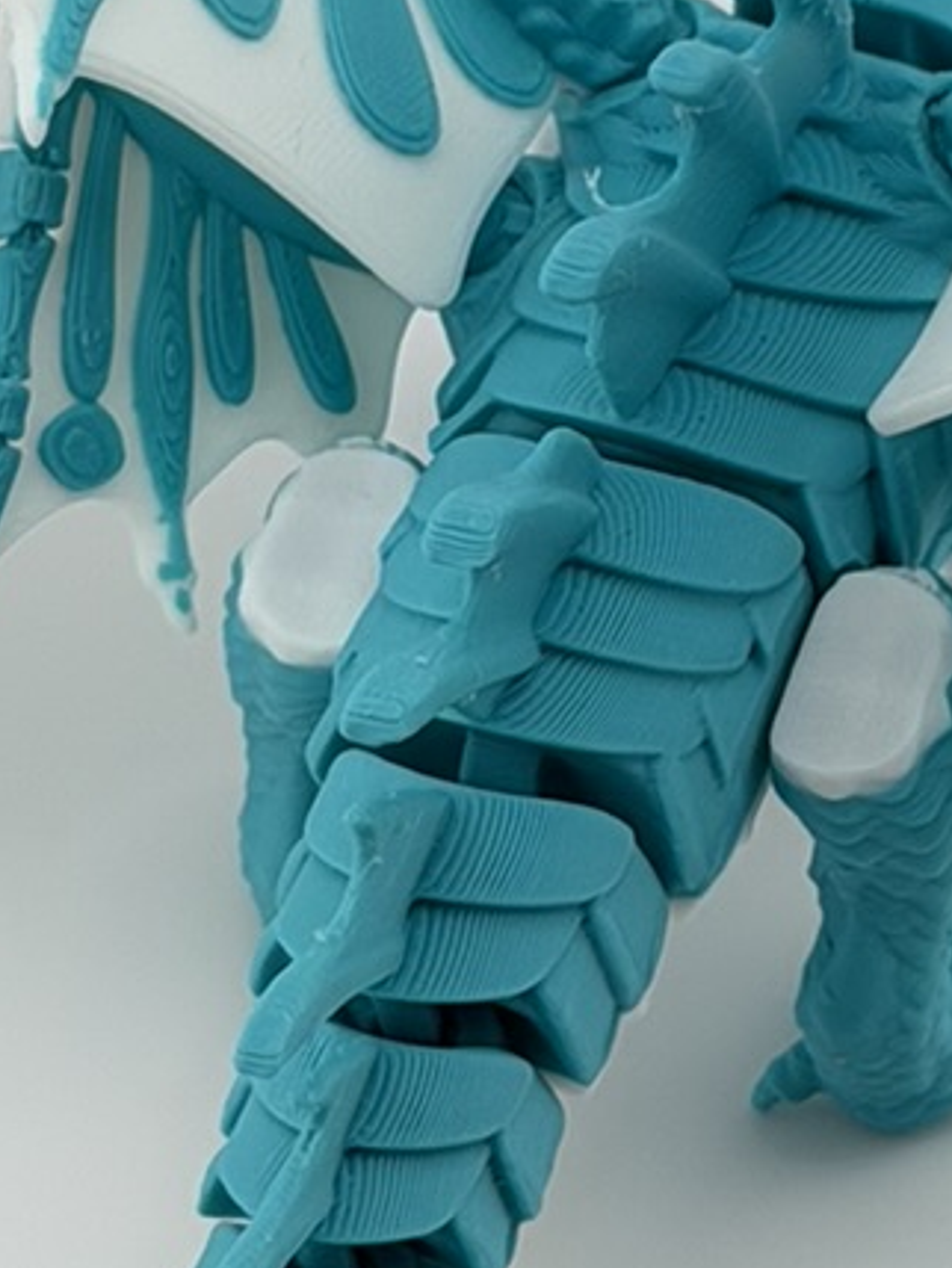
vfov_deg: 8.6
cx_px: 680
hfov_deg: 6.5
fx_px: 8393
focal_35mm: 229
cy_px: 437
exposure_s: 1/1980
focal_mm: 6.76
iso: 64
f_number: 1.78
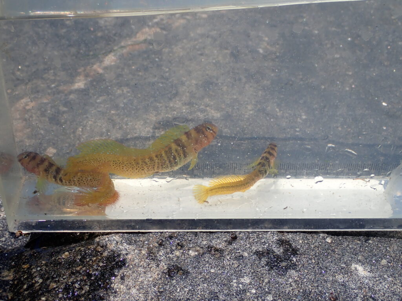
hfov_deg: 36.2
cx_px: 201
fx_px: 615
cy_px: 150
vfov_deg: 27.5
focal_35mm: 53
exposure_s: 1/800
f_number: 4.5
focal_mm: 9.61
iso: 100
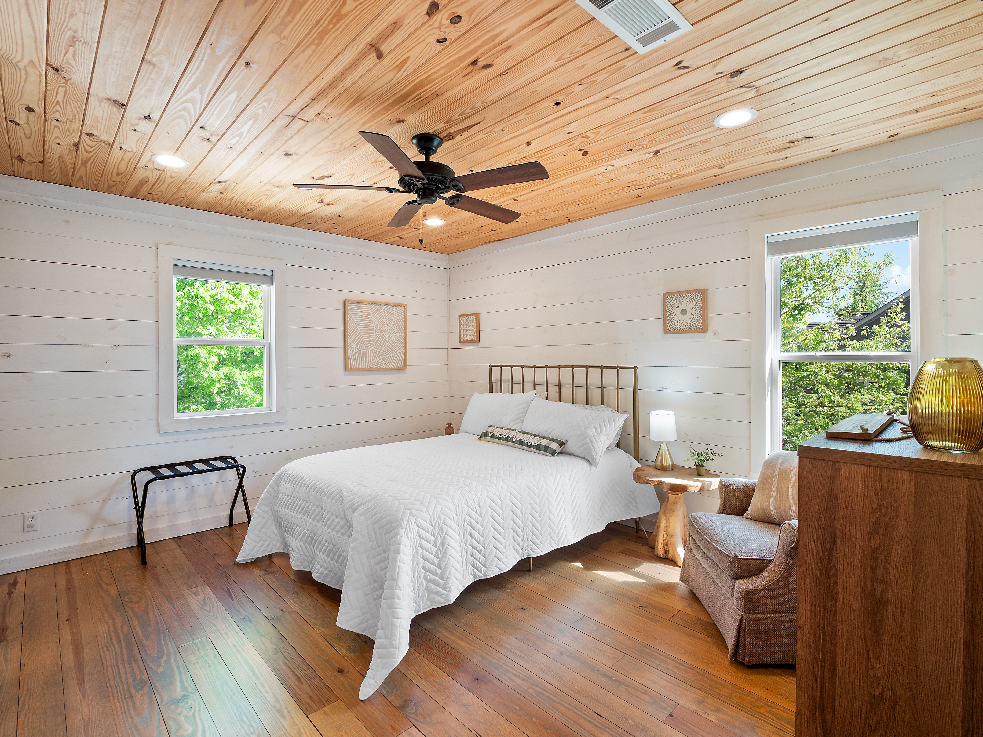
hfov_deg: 94.5
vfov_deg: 78.1
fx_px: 454
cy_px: 368
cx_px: 492
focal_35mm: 16
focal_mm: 8
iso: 200
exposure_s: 1/10
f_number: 5.6
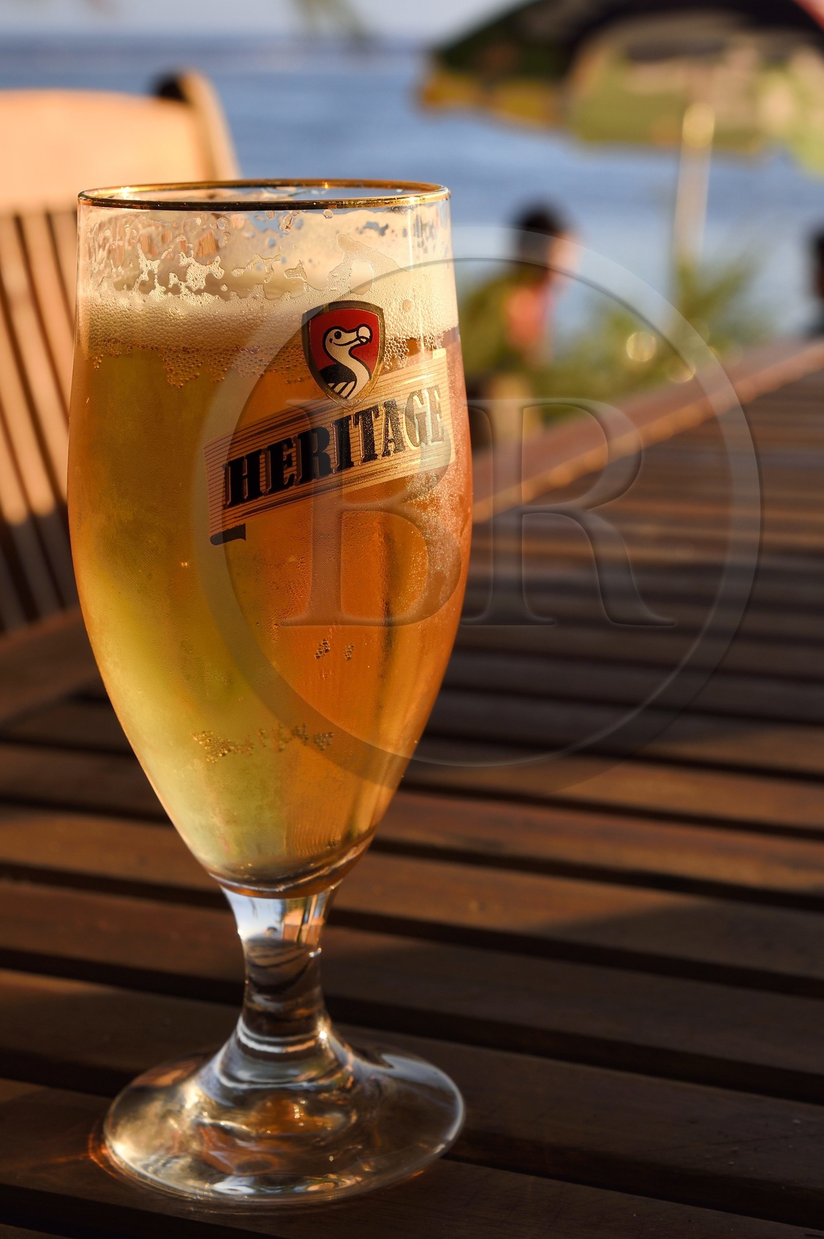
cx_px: 475
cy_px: 513
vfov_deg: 29.2
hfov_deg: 19.7
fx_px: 2372
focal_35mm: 69
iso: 200
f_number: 10
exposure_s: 1/200
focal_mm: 58
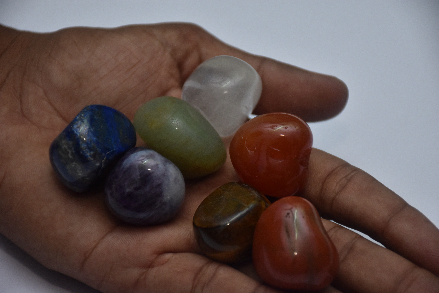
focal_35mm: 174
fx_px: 2122
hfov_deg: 11.8
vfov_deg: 7.9
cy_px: 146
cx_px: 220
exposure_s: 1/125
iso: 800
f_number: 5.6
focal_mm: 116
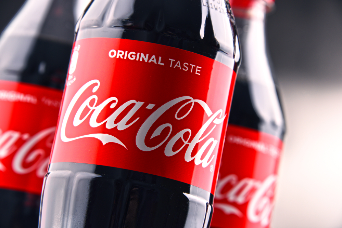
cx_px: 171
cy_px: 114
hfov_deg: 6.9
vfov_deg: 4.6
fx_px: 2851
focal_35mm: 300
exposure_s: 1/125
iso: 100
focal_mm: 300
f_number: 13
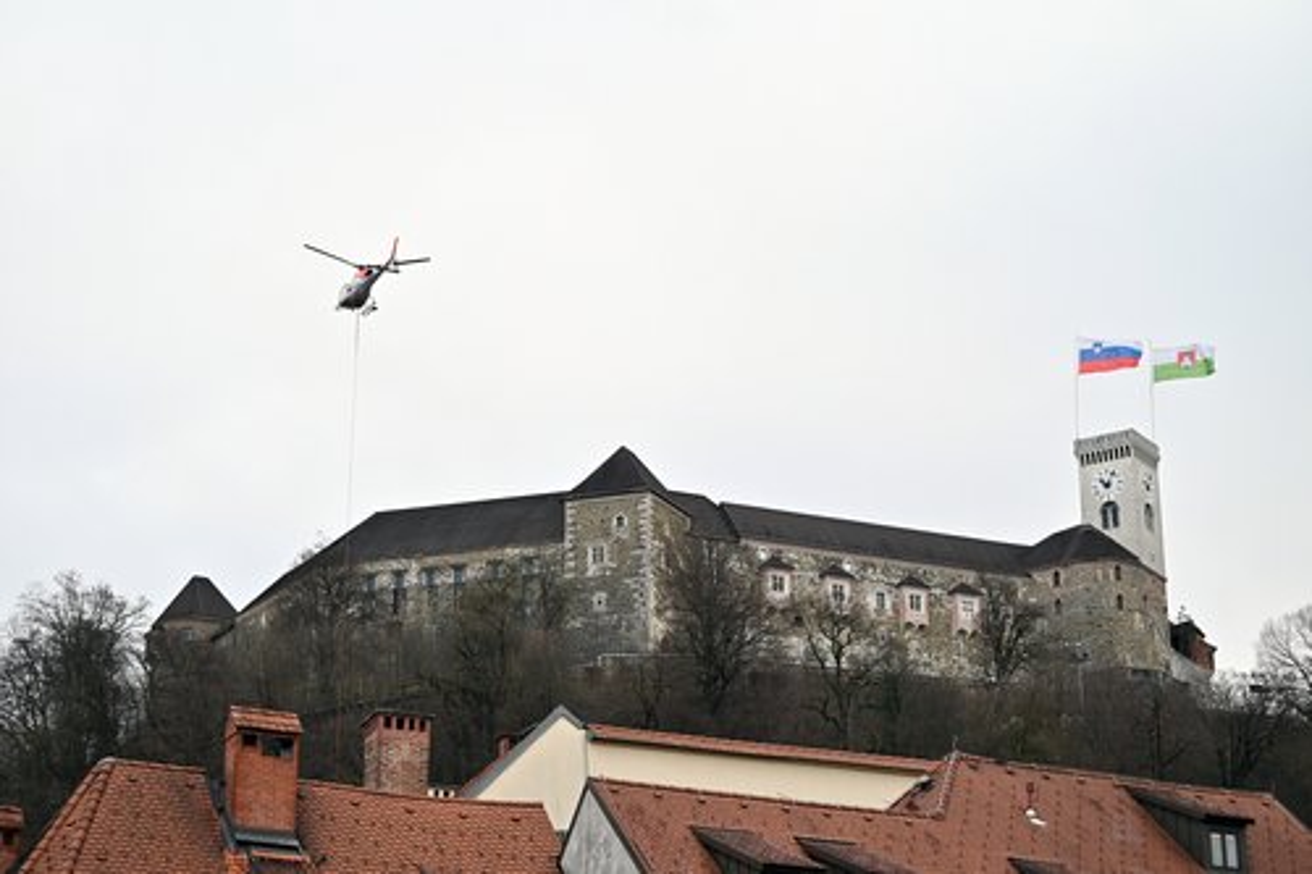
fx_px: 2842
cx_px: 656
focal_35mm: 78
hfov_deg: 26.0
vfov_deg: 17.5
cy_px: 437
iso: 320
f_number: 2.8
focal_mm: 78
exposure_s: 1/1600
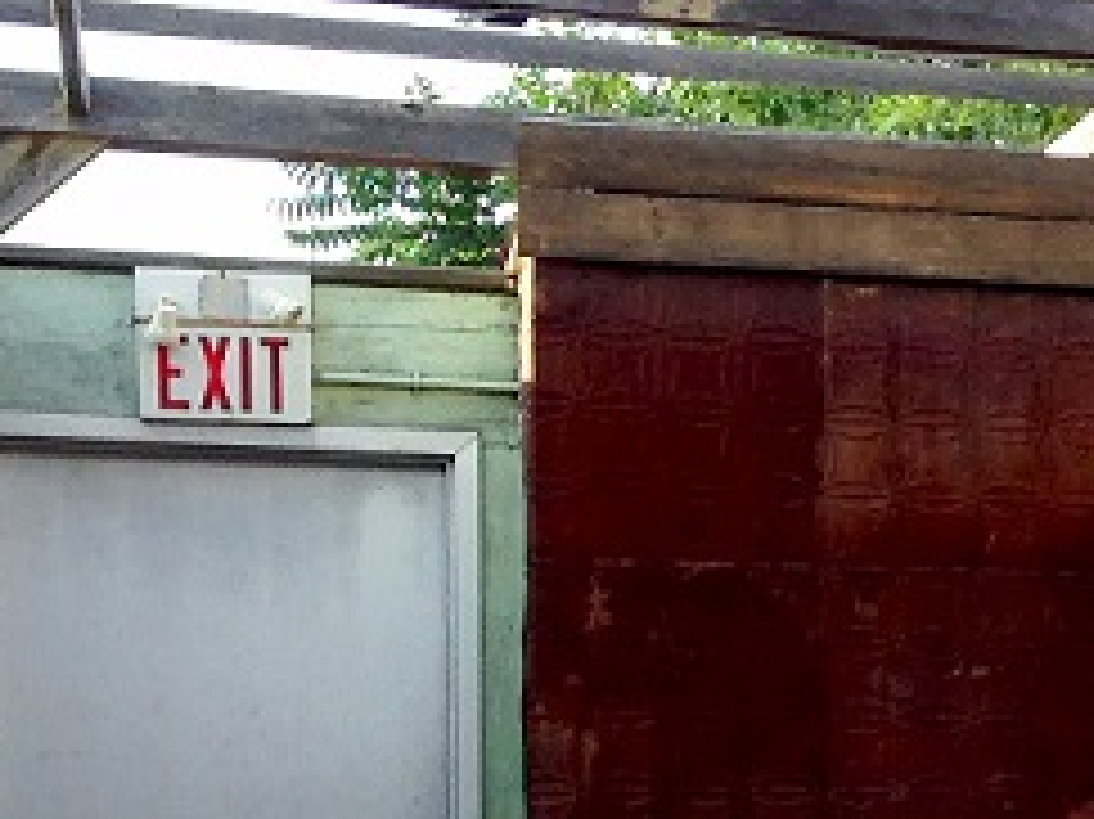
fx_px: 4896
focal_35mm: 155
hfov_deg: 11.6
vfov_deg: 9.4
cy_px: 988
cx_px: 2082
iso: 50
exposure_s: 1/199
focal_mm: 4.13
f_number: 2.4
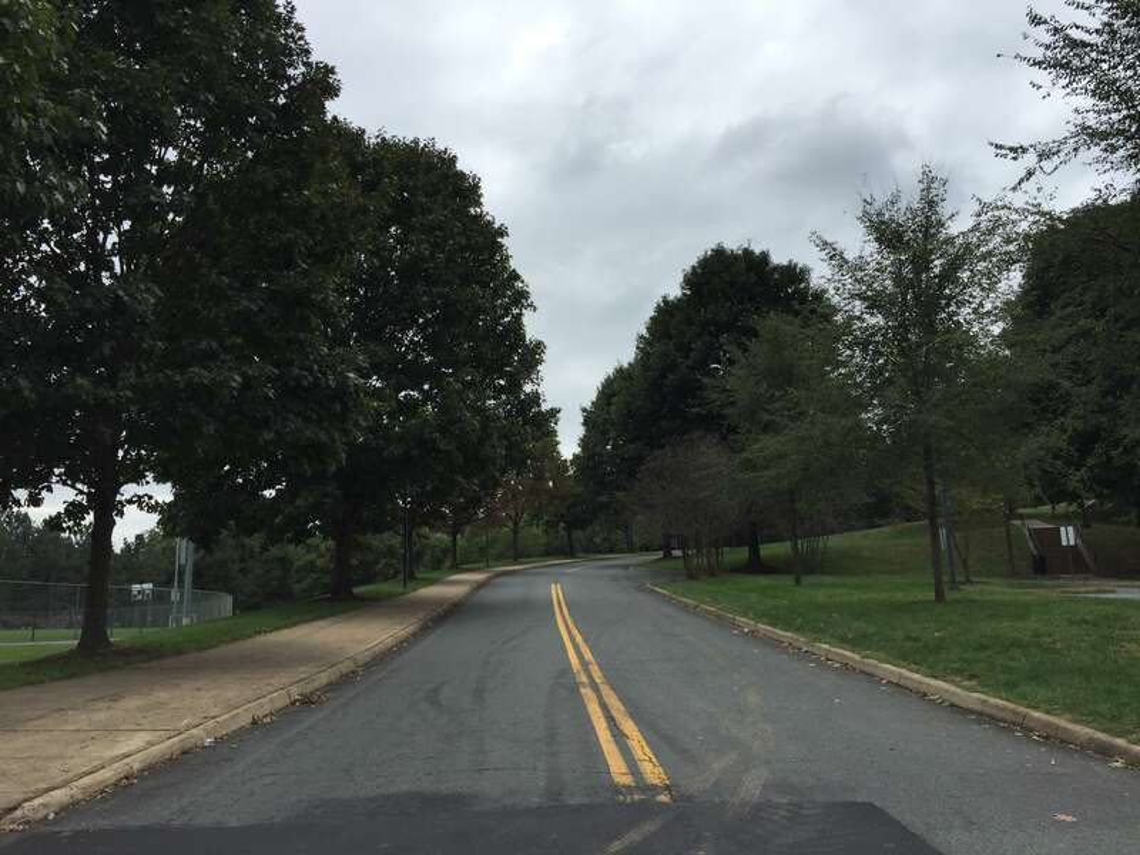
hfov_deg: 61.7
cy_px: 428
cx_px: 570
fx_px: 955
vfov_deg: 48.2
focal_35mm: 29
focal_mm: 4.15
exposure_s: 1/1464
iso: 32
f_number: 2.2
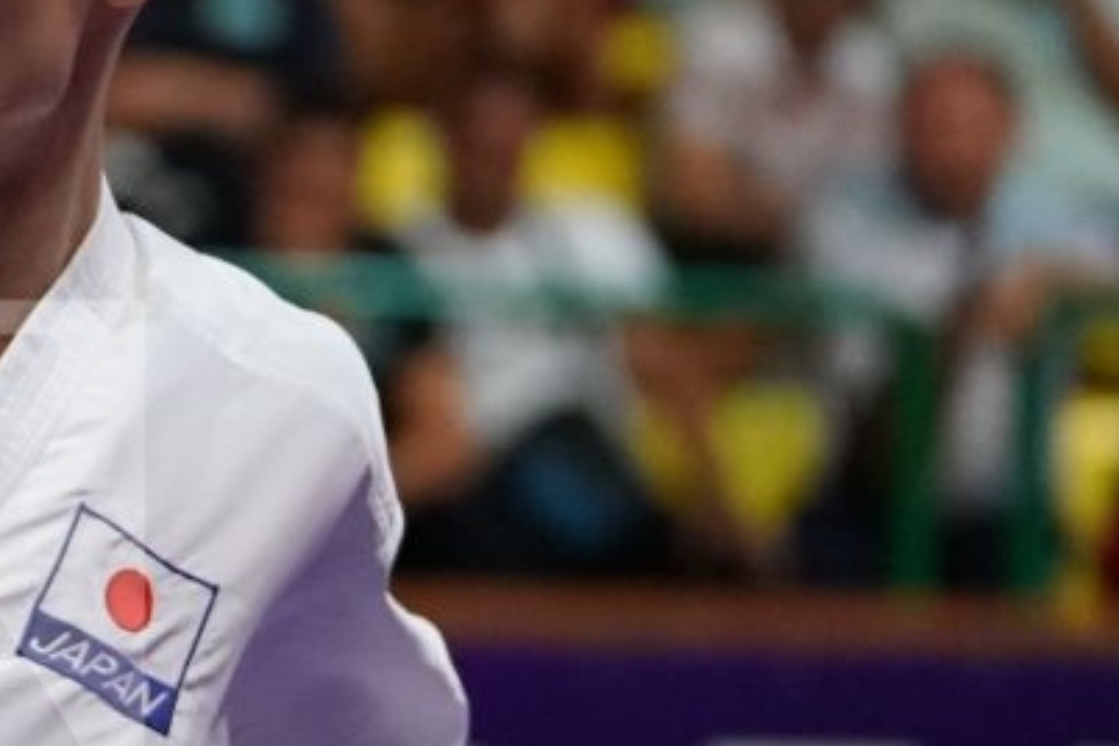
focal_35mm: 520
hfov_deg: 3.9
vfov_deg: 2.6
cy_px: 554
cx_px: -1058
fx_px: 16162
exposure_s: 1/1000
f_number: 2.8
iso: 4000
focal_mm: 116
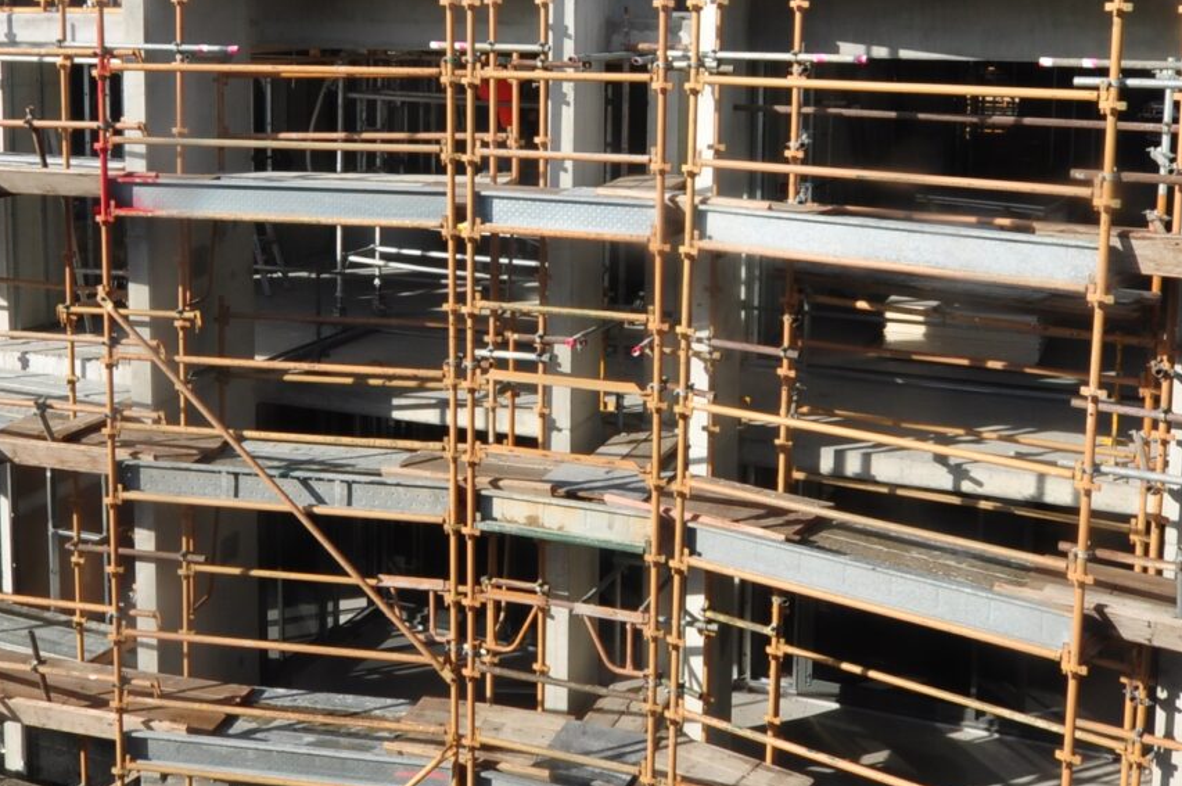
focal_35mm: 45
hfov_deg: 43.6
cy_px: 154
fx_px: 1476
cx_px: 564
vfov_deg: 29.1
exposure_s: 1/60
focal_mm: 10
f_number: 13
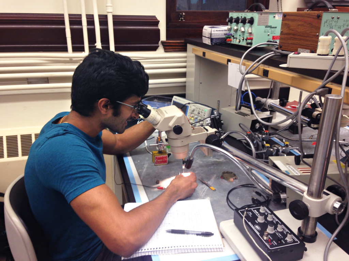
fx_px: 333
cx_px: 174
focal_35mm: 33
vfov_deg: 42.9
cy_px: 130
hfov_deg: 55.4
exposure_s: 1/24
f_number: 2.4
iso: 50
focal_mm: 4.12
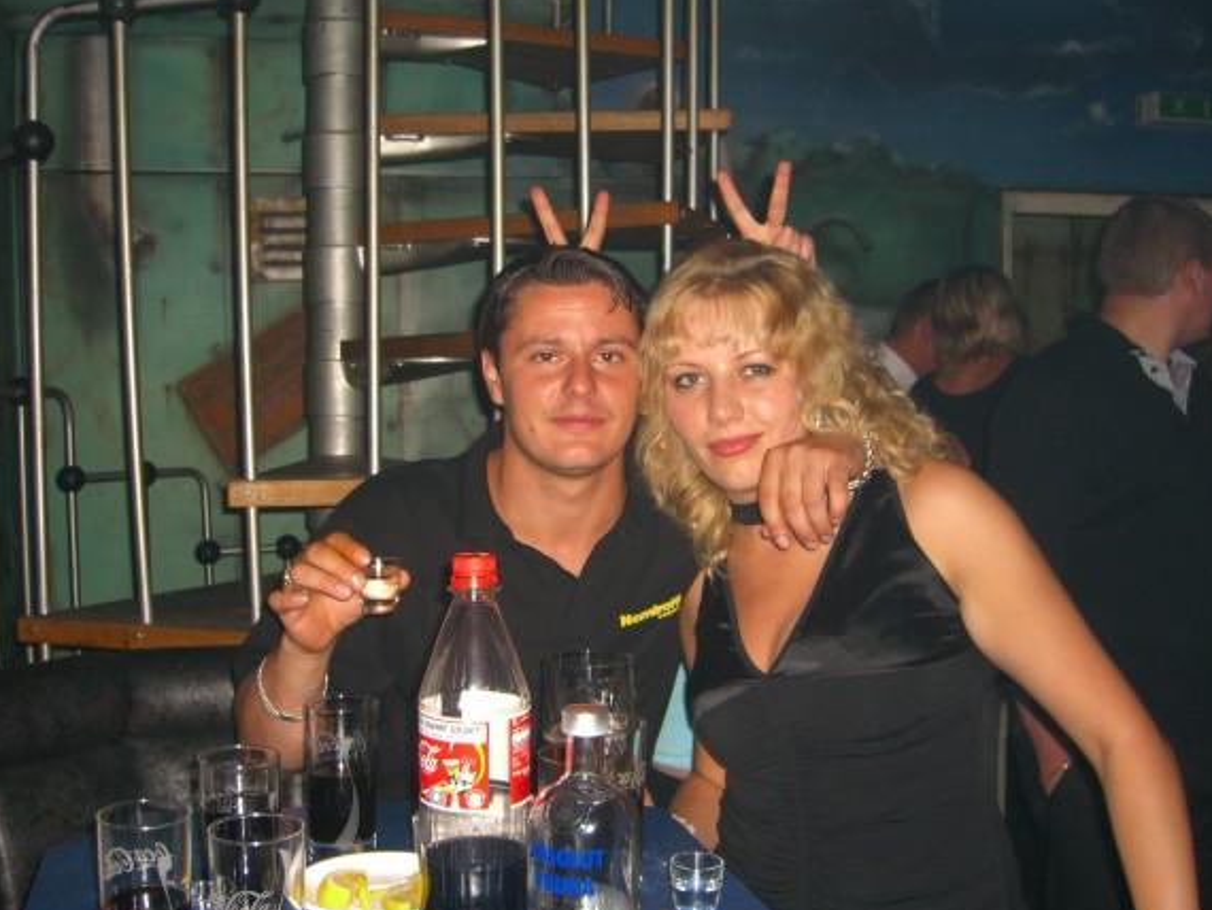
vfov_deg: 36.0
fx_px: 1401
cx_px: 617
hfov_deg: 46.8
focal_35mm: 40
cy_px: 468
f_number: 2.8
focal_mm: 7.9
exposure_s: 1/60
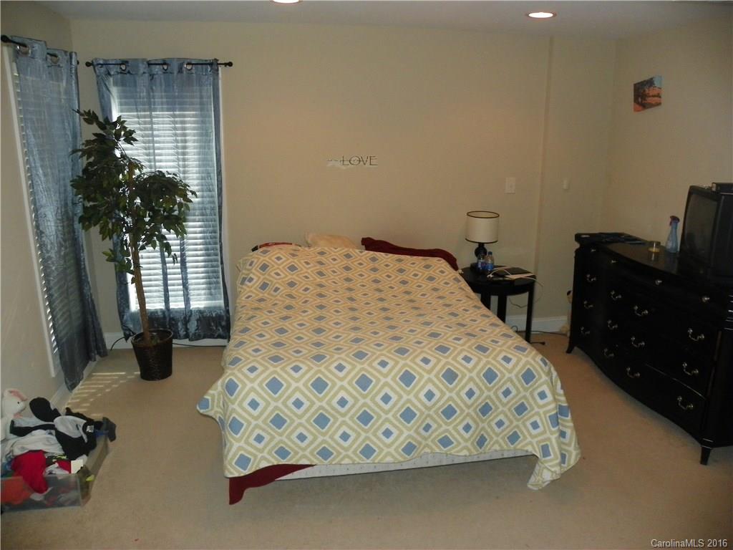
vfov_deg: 53.1
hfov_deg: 67.3
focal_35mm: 26
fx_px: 551
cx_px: 366
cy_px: 275
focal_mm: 4.6
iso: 200
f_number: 2.8
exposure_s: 1/125
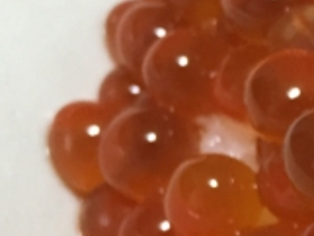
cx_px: 739
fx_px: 1307
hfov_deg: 11.5
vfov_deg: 10.2
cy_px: 254
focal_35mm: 144
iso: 125
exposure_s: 1/30
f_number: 2.2
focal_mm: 4.15
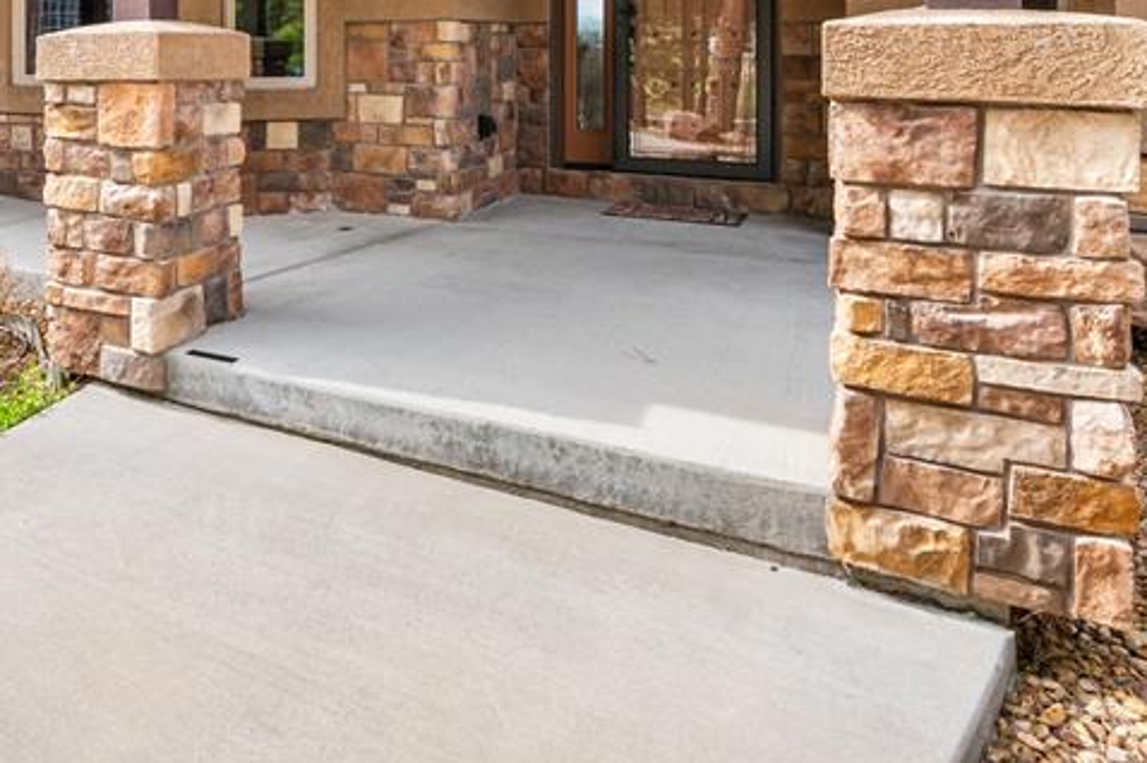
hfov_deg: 58.3
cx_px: 269
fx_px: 955
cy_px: 29
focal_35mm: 30
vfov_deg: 39.3
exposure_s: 1/40
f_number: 8
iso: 400
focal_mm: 14
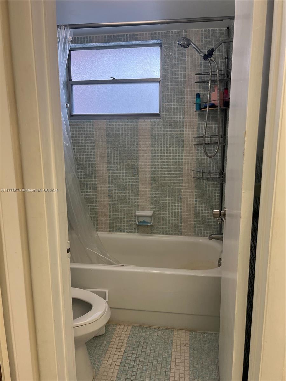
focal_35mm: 26
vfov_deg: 67.3
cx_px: 143
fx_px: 286
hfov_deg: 53.1
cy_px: 190
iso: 125
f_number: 1.5
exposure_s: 1/120
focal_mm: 5.7
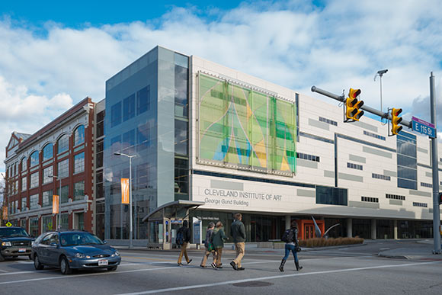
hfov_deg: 61.9
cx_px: 221
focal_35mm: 30
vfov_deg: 43.6
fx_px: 368
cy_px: 148
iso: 250
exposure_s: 1/350
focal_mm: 30
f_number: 6.7
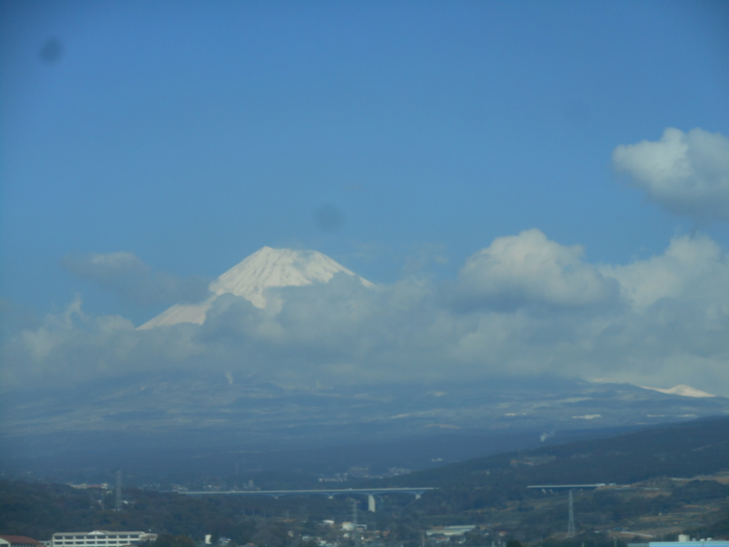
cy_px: 274
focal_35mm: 102
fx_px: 2148
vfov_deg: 14.5
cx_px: 364
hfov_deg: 19.3
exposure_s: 1/500
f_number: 5.8
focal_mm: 18.2
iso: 80
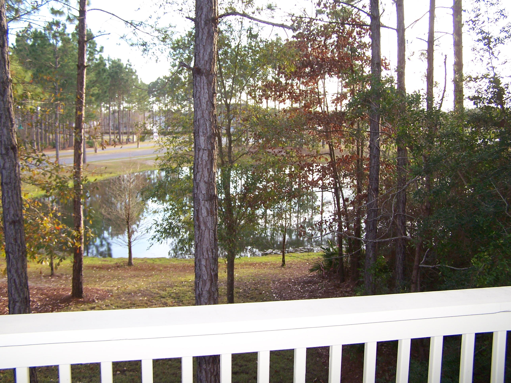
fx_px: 561
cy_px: 192
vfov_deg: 37.7
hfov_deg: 49.0
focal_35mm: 38
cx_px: 256
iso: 100
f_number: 2.8
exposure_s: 1/125
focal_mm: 6.3
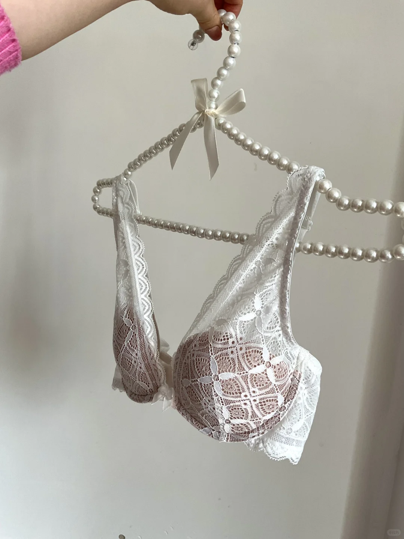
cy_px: 270
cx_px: 202
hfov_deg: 48.2
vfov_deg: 61.7
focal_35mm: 29
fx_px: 451
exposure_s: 1/120
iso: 50
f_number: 1.8
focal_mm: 3
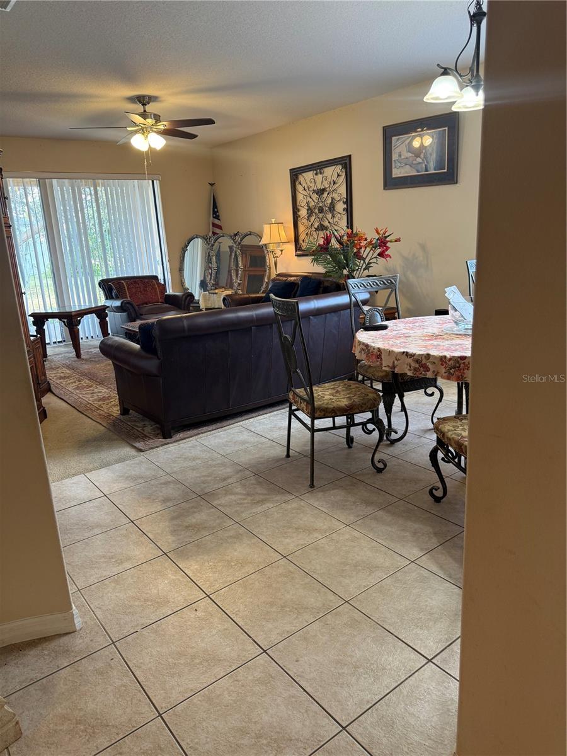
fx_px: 524
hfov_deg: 56.8
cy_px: 378
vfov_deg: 71.6
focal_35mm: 24
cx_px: 284
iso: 160
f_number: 1.78
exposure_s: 1/60
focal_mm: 6.76
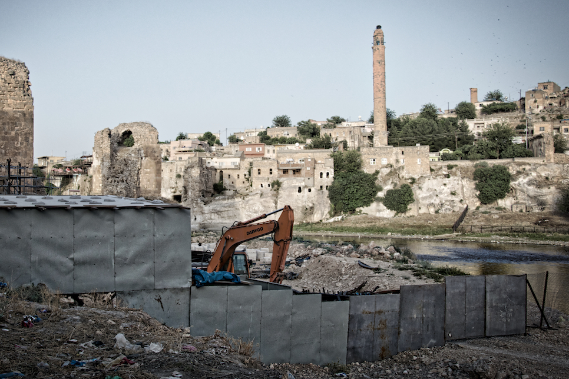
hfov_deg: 47.2
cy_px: 159
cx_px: 240
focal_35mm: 41
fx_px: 648
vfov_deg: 32.6
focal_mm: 22
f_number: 7.1
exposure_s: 1/200
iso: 200
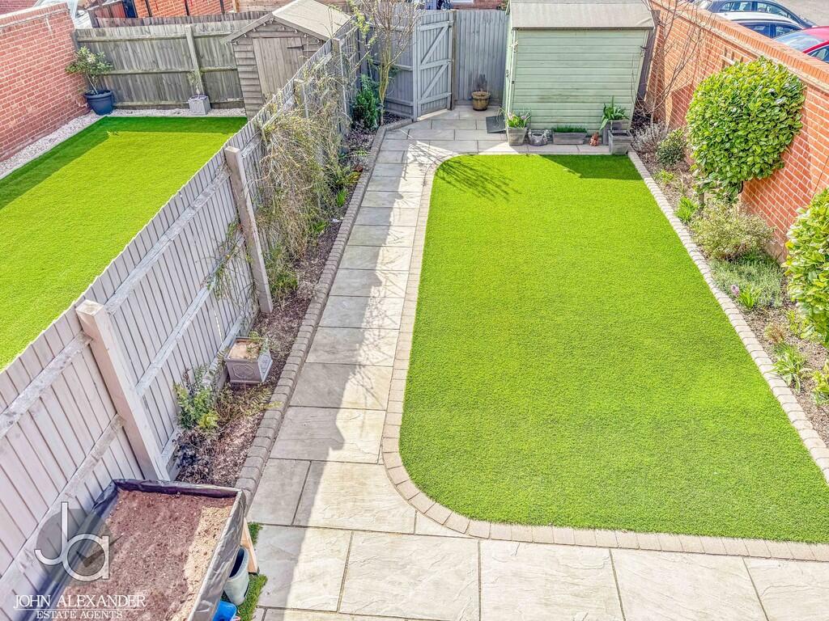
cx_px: 414
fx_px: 575
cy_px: 310
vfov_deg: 56.8
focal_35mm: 24
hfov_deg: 71.6
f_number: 1.8
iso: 80
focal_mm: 6.76
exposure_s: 1/1600
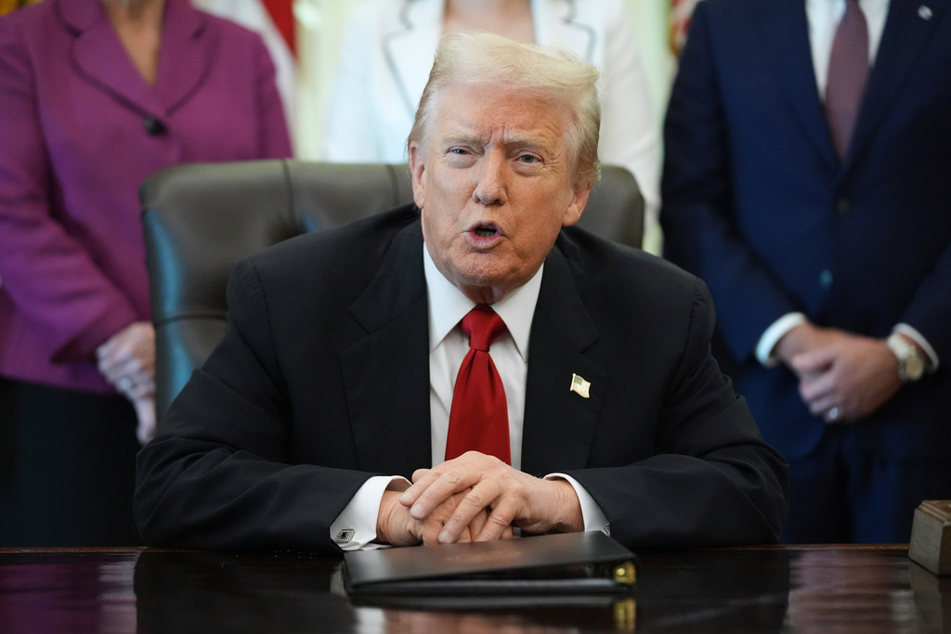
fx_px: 3091
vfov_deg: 11.7
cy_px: 317
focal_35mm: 117
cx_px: 476
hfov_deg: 17.5
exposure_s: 1/200
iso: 5000
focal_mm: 117
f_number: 2.8
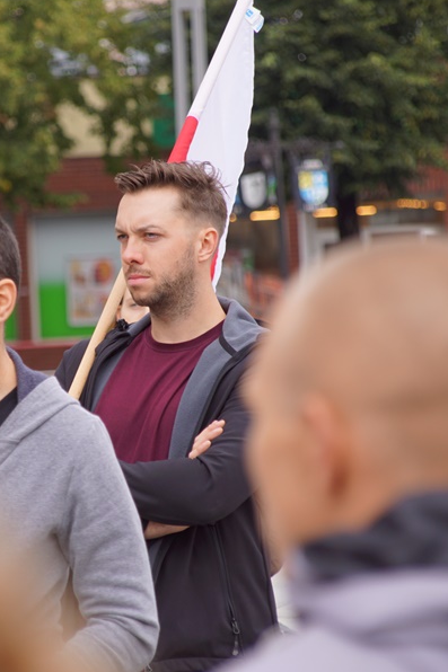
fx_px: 5710
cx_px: 84
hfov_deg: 4.5
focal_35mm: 306
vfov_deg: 6.7
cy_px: 335
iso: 250
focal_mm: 135
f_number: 5.6
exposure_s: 1/250
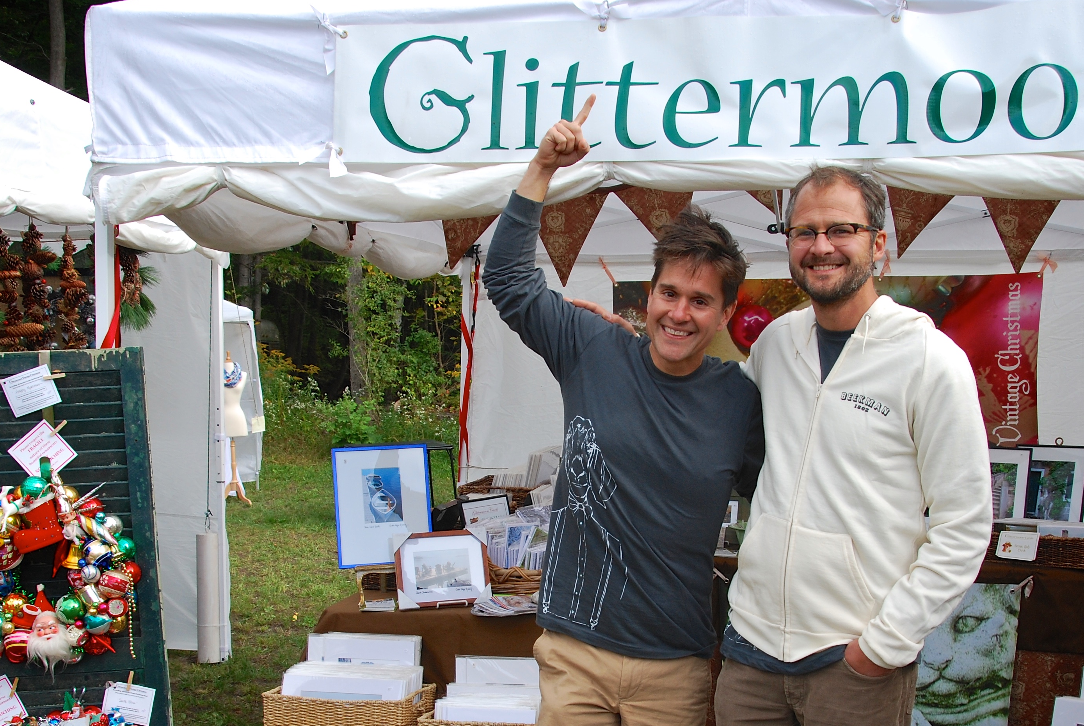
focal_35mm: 46
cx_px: 582
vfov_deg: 29.1
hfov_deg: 42.7
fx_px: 1387
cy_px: 493
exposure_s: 1/100
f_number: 9
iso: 200
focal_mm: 22
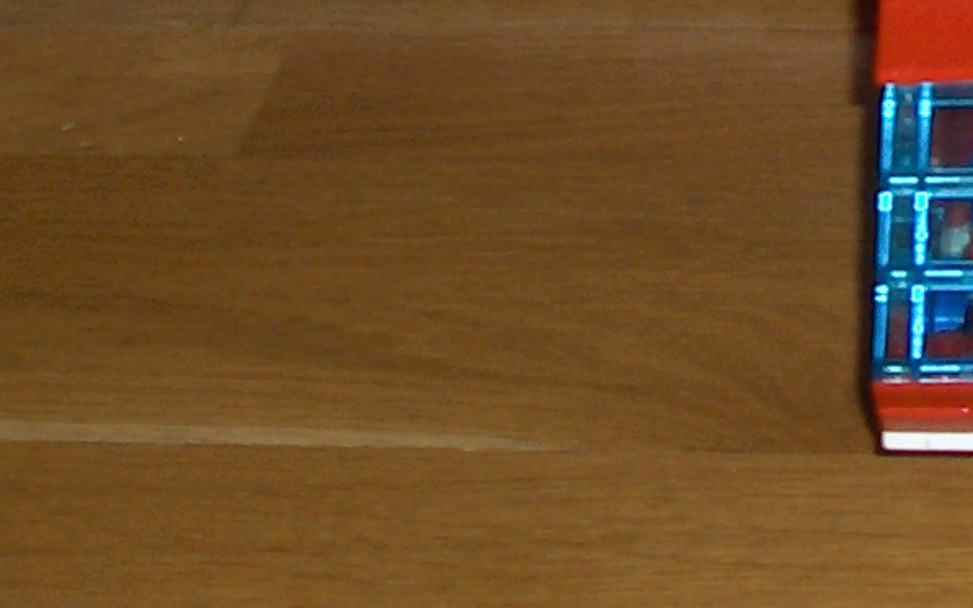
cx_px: 1253
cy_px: -339
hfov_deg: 11.4
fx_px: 4773
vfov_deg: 7.2
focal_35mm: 180
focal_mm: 7.4
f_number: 2.9
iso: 100
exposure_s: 1/60
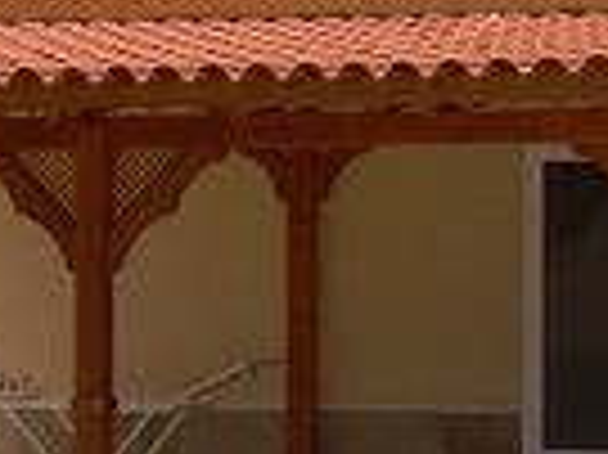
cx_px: 491
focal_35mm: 223
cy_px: 193
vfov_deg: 6.7
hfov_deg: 8.9
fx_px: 3913
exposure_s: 1/420
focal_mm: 8.3
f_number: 5.1
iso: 50
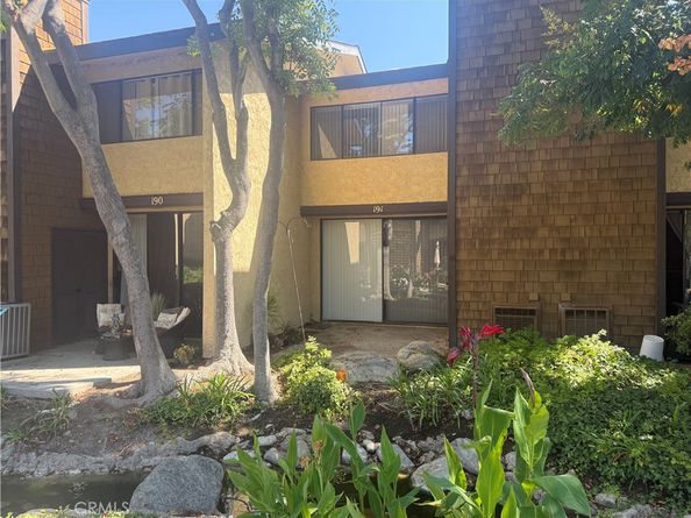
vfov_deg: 56.8
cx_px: 346
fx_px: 479
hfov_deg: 71.6
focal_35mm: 24
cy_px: 259
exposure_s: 1/584
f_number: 1.78
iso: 100
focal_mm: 6.76
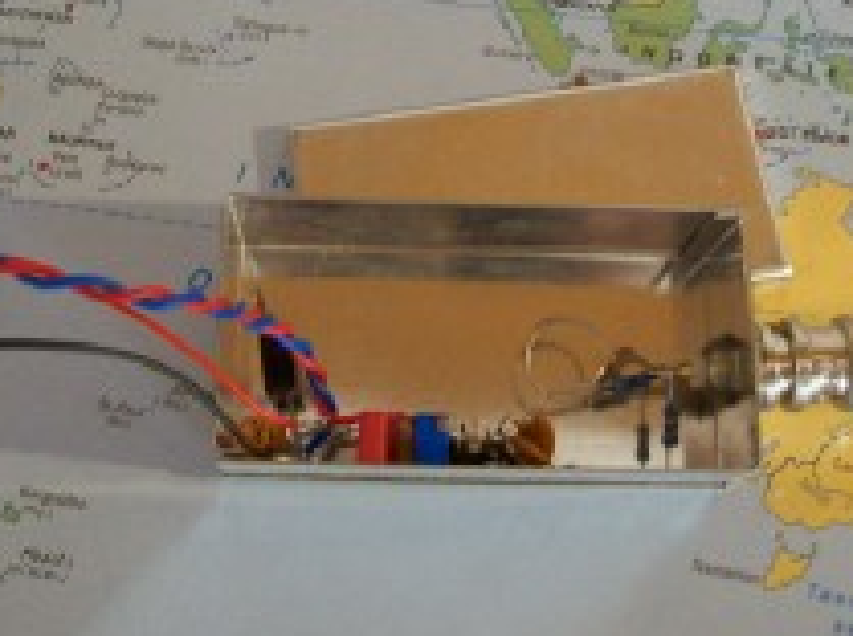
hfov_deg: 28.2
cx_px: 359
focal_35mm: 69
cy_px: 80
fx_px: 1697
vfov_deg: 20.9
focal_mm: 6
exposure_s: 1/31.7
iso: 160
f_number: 2.7
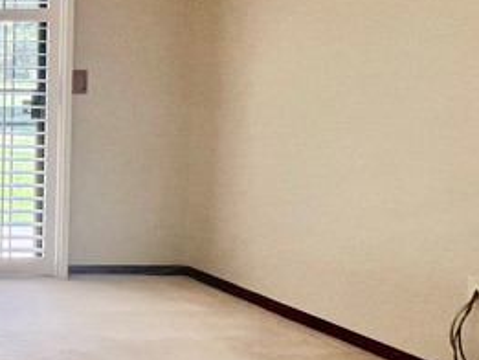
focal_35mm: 51
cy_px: 105
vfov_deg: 28.3
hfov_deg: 24.5
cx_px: -310
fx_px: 706
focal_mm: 1.57
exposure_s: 1/120
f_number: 1.8
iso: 64
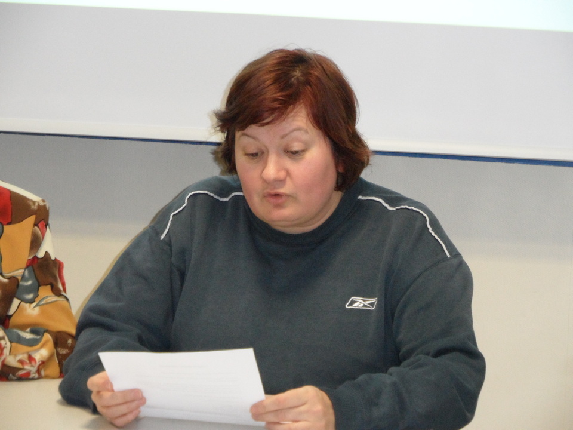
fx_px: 2483
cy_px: 215
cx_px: 286
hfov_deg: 13.2
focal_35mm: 150
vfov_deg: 9.9
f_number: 4.4
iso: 640
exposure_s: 1/60
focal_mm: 24.6
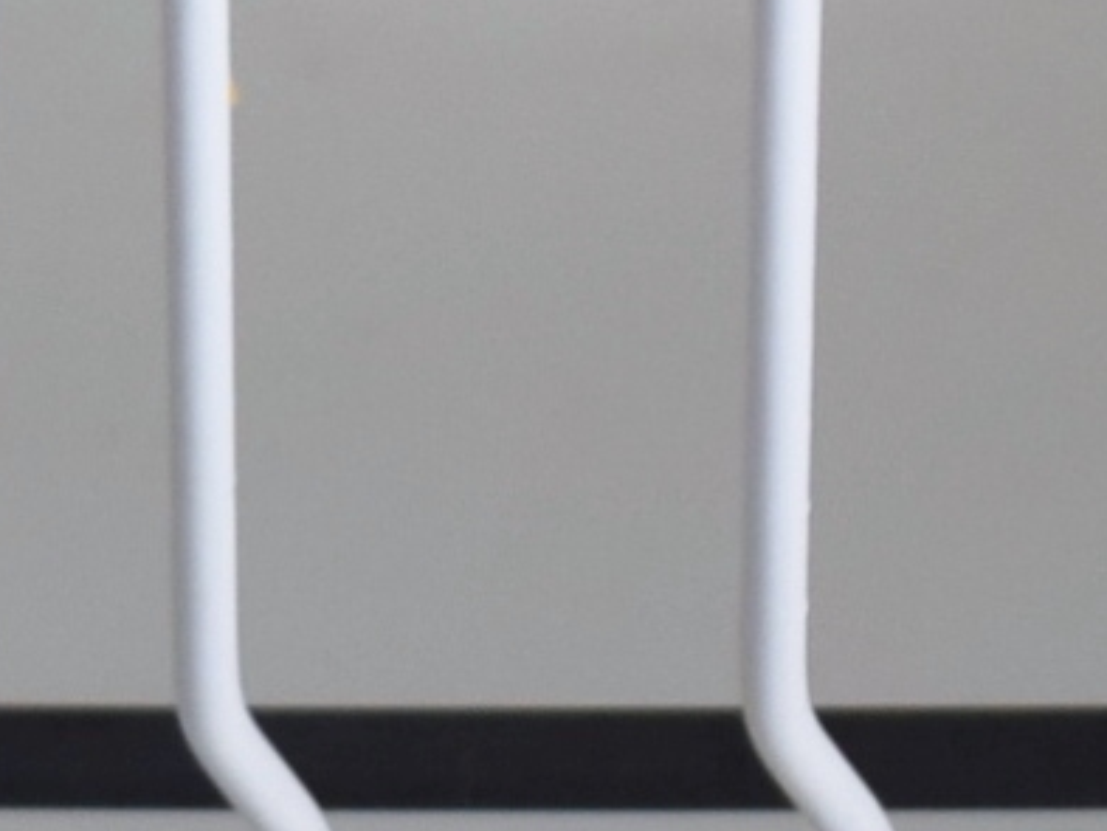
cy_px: -1532
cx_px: 848
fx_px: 19343
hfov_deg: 3.3
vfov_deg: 2.4
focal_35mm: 605
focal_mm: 55
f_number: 5.6
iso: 450
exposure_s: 1/60
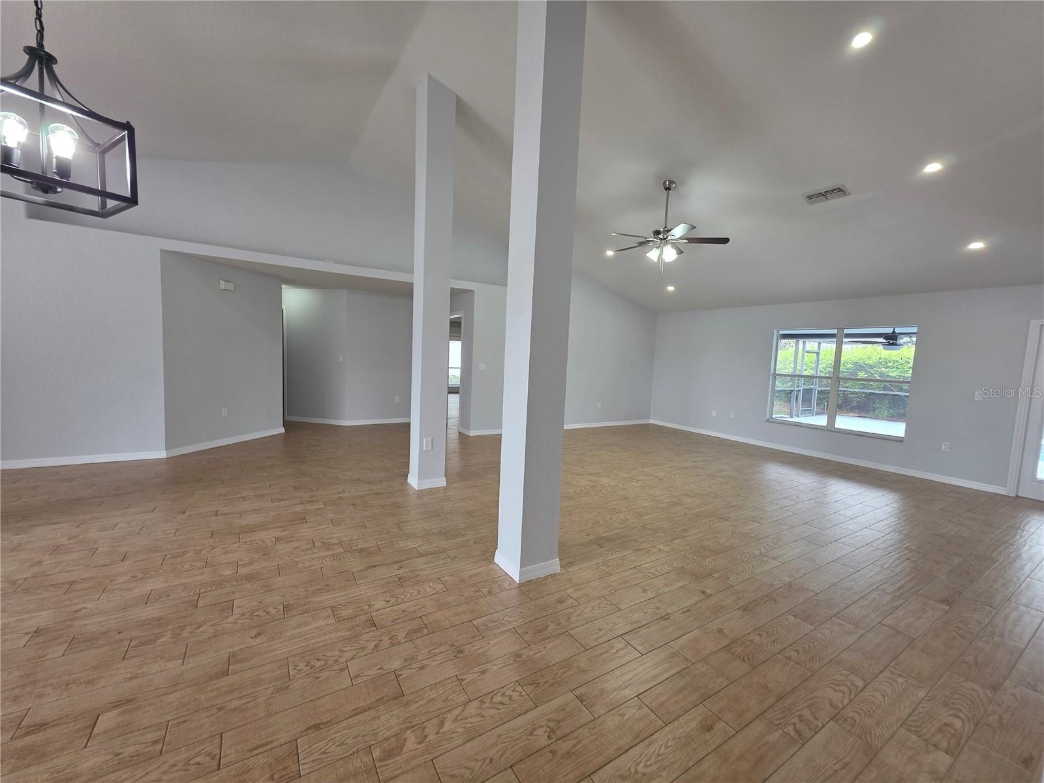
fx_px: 392
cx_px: 522
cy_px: 392
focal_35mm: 13
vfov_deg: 89.9
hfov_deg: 106.2
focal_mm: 2.2
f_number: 1.9
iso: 160
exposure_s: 1/120
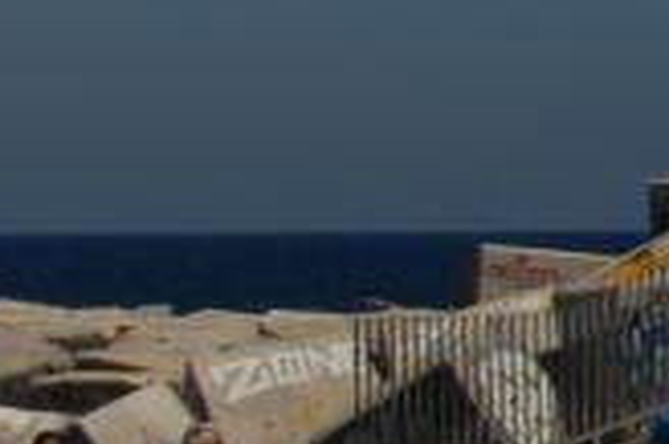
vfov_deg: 2.0
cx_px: -1038
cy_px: 409
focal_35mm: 695
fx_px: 12902
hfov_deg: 2.9
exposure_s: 1/400
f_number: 10
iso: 100
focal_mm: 70
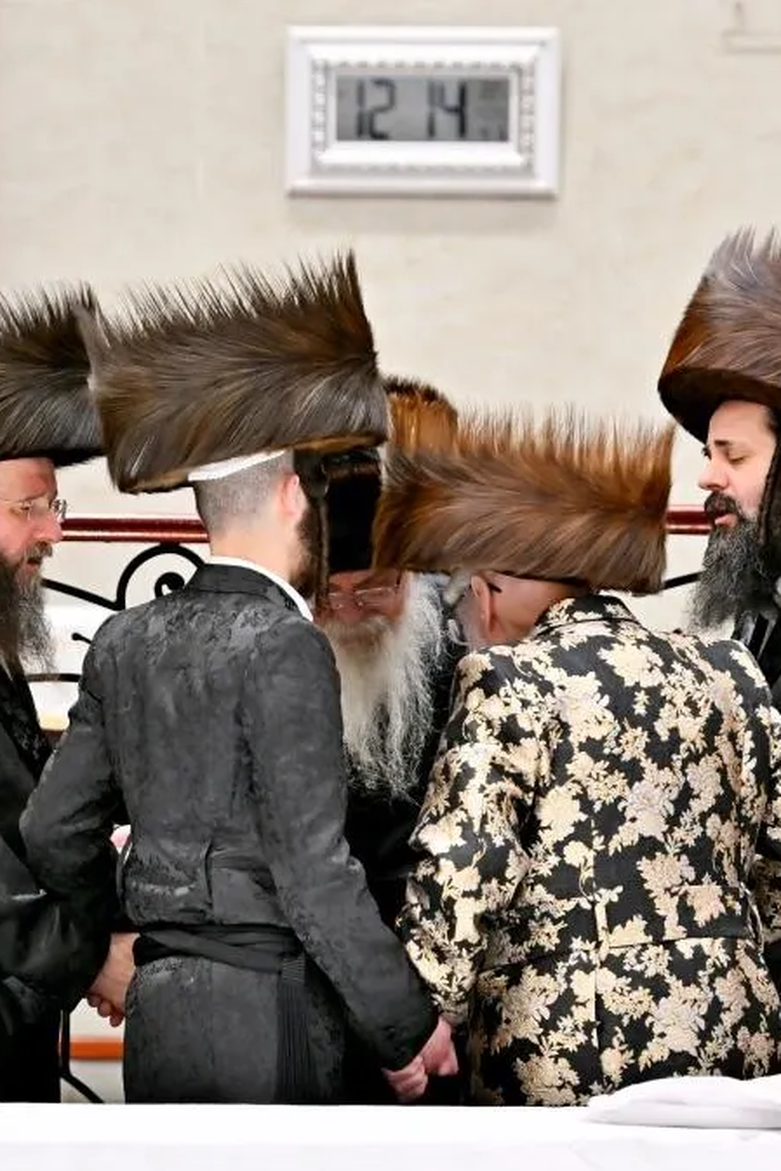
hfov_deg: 4.0
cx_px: 353
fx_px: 11123
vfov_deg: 6.0
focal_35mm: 342
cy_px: 592
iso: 320
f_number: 2.8
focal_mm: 150
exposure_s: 1/400
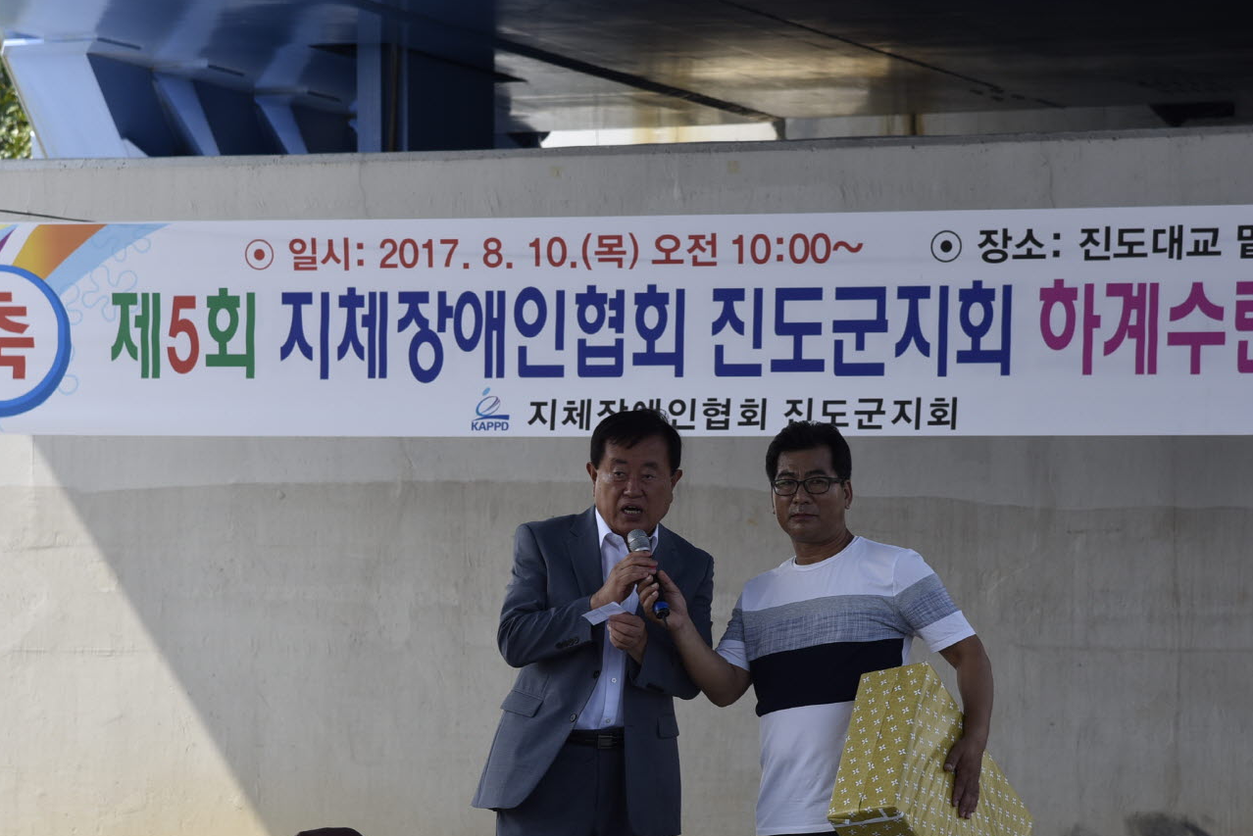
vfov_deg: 7.3
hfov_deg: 10.9
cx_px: 630
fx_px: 6580
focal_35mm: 189
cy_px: 576
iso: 100
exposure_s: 1/250
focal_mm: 105
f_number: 6.3
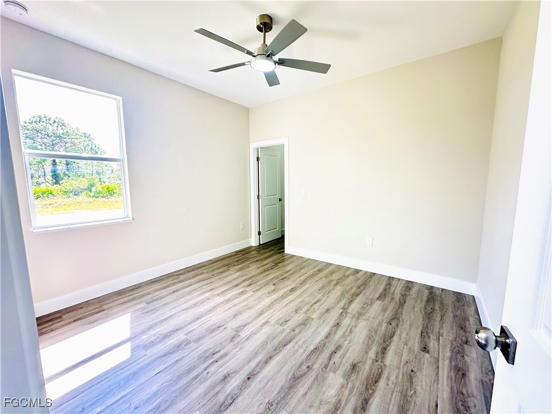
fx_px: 223
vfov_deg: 85.7
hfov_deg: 102.1
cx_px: 276
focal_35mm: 14
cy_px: 207
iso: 80
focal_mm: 2.22
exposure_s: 1/99
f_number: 2.2
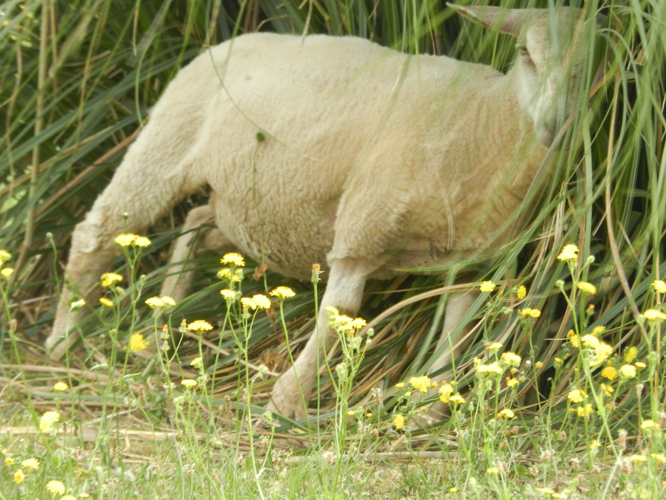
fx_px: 11602
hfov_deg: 3.3
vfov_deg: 2.5
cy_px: 228
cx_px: 367
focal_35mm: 603
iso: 160
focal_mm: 88.7
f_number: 5.7
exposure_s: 1/125
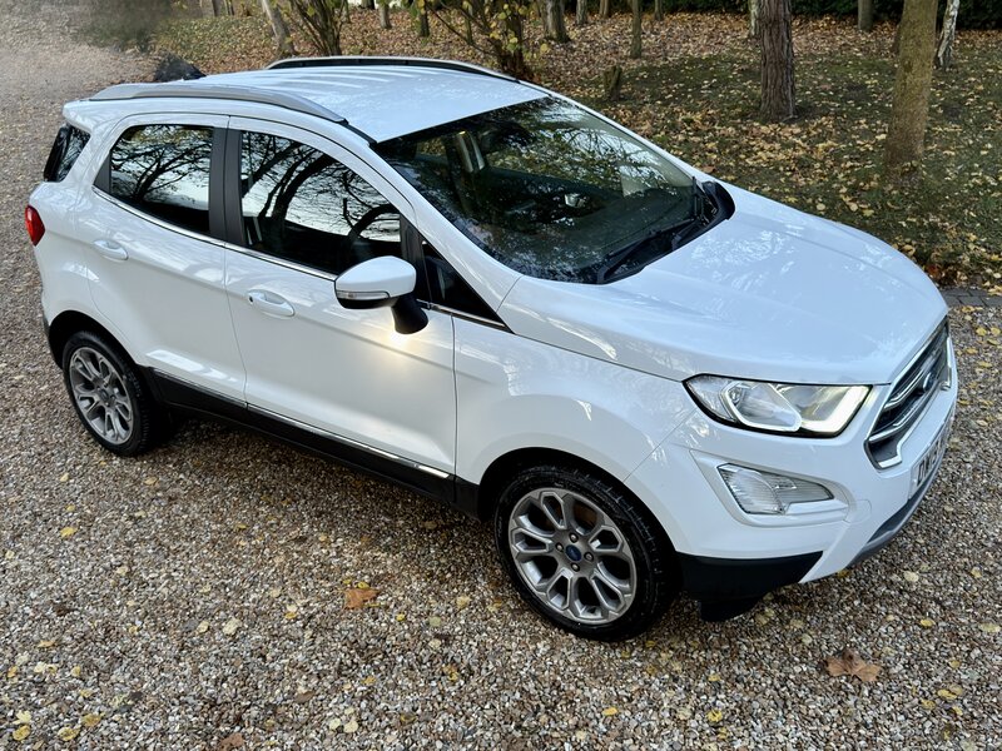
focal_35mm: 33
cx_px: 501
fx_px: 955
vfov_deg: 42.9
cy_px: 376
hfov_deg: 55.4
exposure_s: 1/54
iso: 250
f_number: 1.78
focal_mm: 6.76
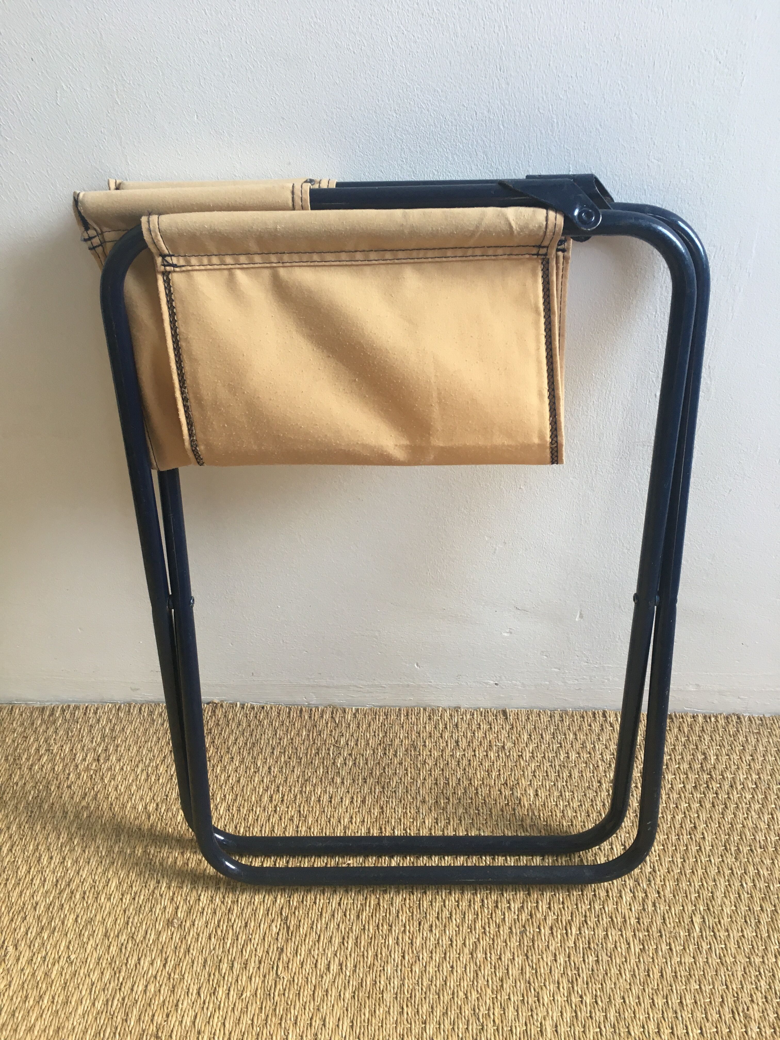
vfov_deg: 61.7
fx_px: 871
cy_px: 520
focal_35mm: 29
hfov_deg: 48.2
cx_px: 390
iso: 32
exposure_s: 1/33
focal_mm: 4.15
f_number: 2.2
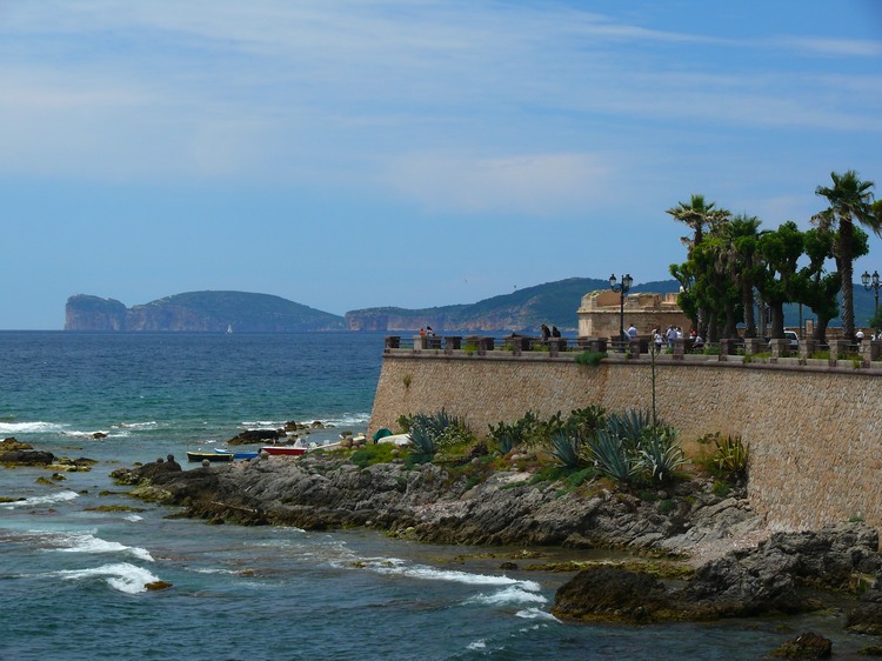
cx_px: 441
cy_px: 330
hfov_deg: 19.3
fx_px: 2598
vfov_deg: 14.5
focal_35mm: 102
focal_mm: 21.7
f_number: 5.6
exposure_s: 1/250
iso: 100
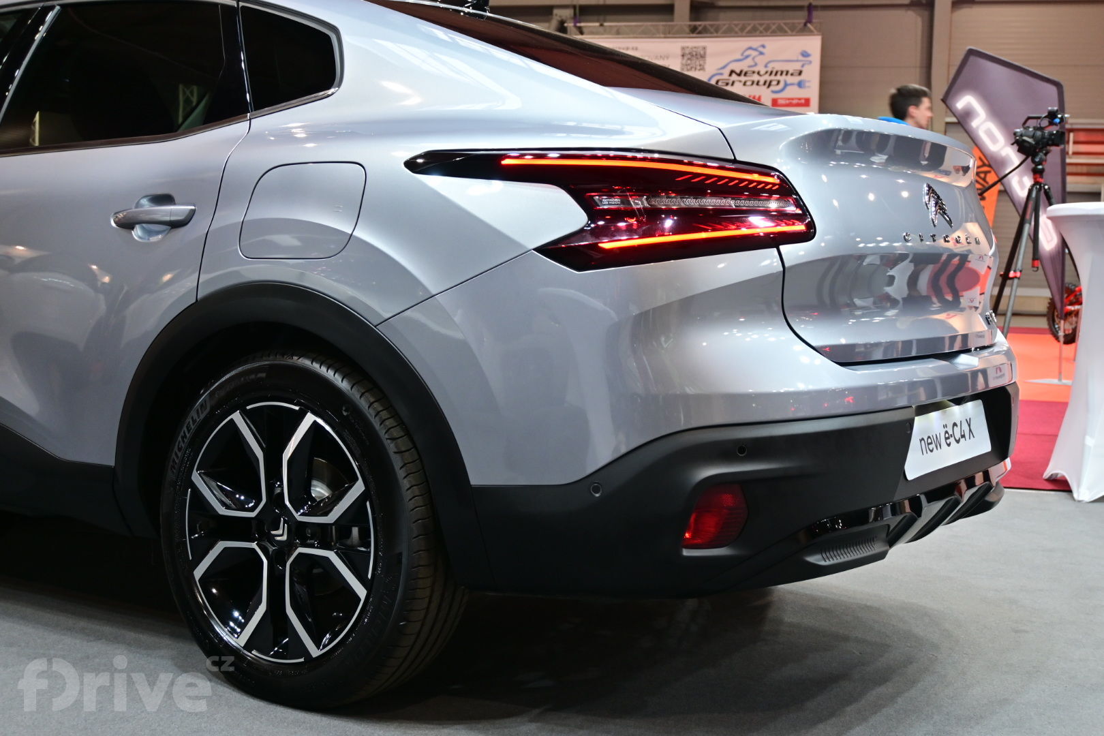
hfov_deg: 45.0
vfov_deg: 30.8
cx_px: 552
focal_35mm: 44
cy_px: 368
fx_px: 1334
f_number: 4.8
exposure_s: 1/50
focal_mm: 29
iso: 450
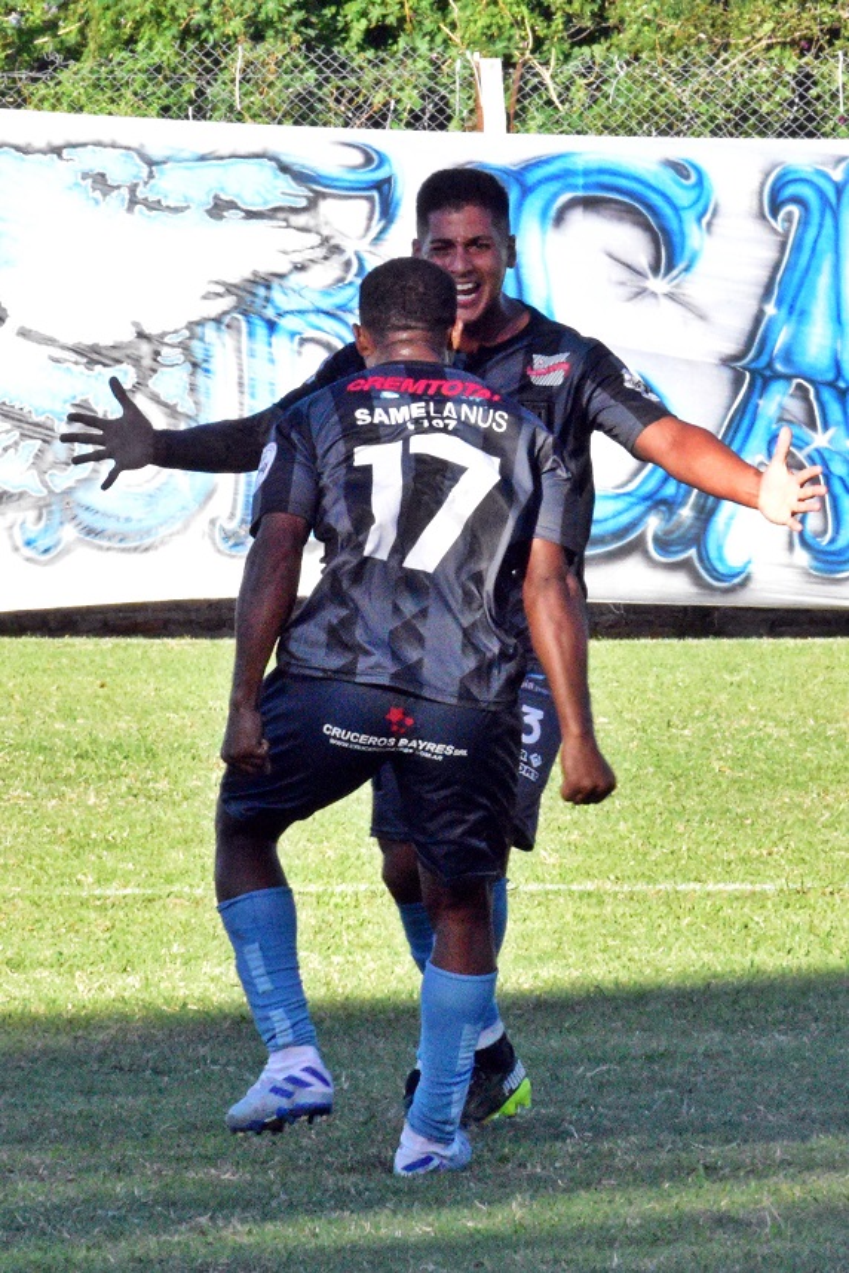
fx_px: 9551
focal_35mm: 270
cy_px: 636
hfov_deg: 5.1
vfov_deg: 7.6
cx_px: 424
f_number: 29
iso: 6400
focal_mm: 180
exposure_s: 1/500
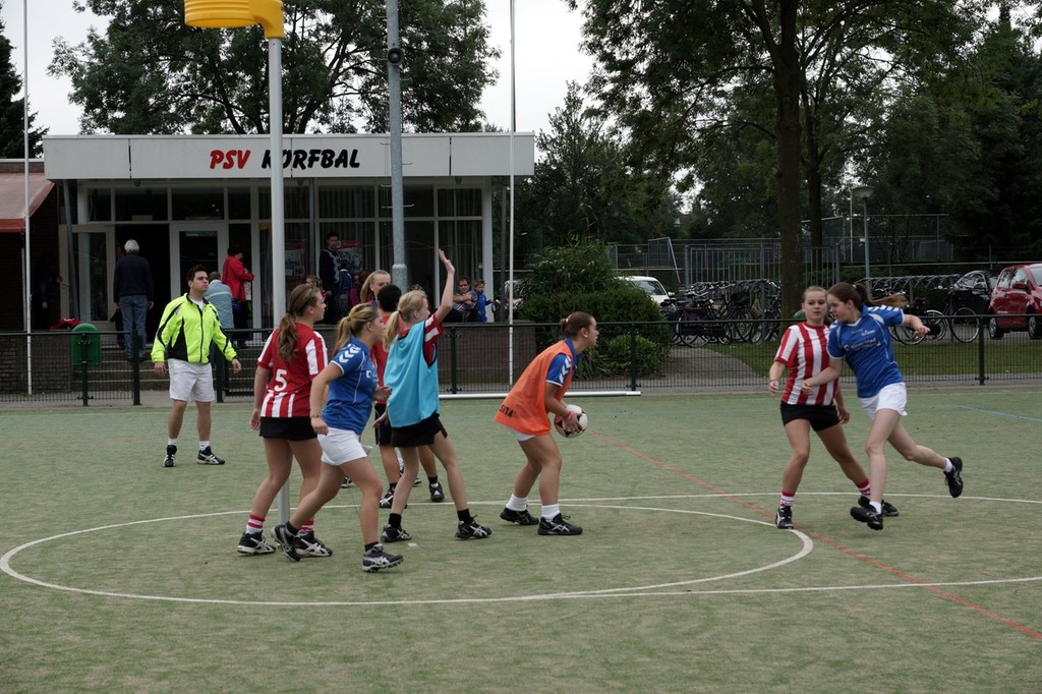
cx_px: 521
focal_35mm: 75
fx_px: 2170
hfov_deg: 27.0
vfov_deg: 18.2
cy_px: 347
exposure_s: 1/320
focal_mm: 50
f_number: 4.5
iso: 100
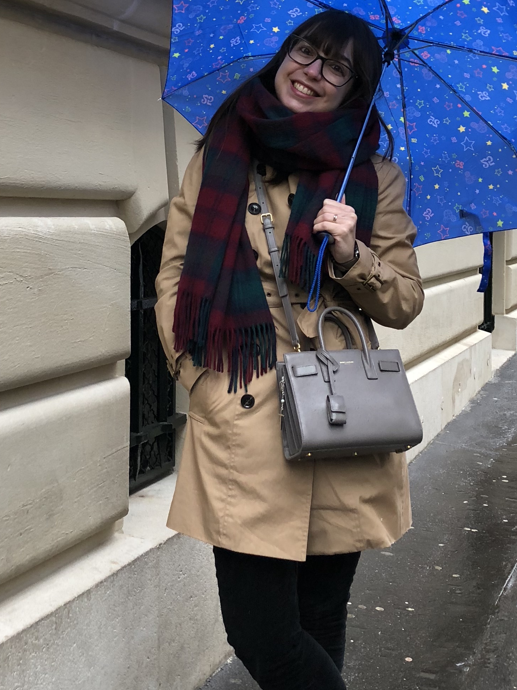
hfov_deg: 25.2
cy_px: 255
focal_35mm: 58
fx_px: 1155
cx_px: 191
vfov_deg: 33.1
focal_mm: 4
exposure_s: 1/33
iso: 32
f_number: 1.8
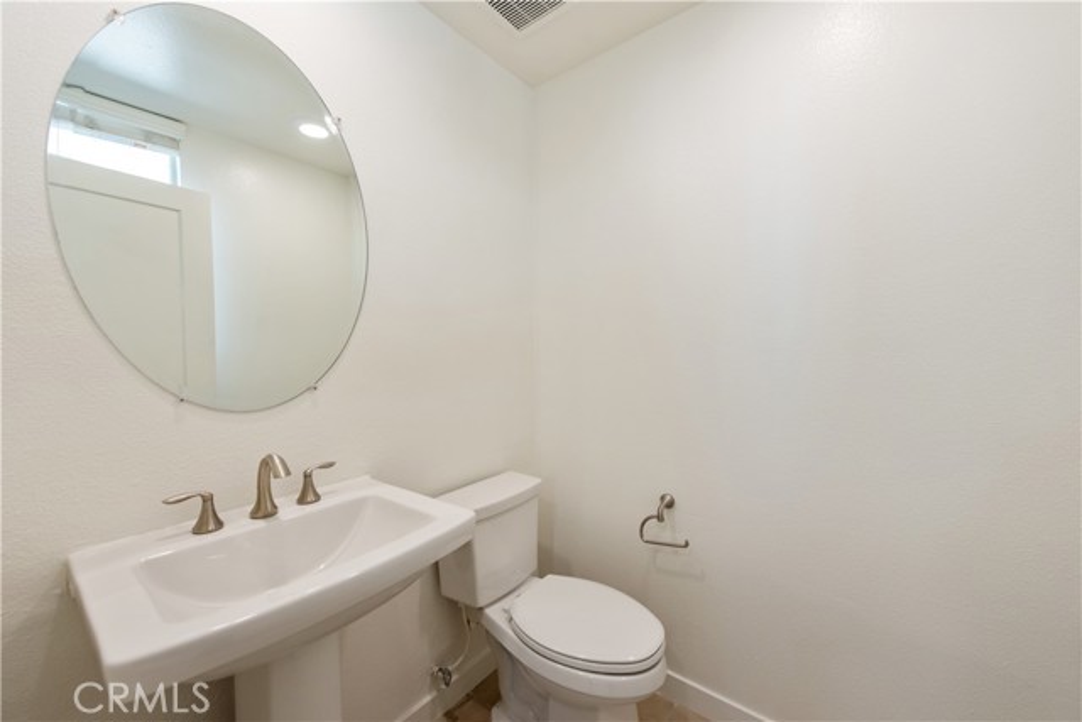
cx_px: 541
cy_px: 361
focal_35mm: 14
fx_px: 421
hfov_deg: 104.2
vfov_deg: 81.2
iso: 400
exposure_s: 1/100
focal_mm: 14
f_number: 5
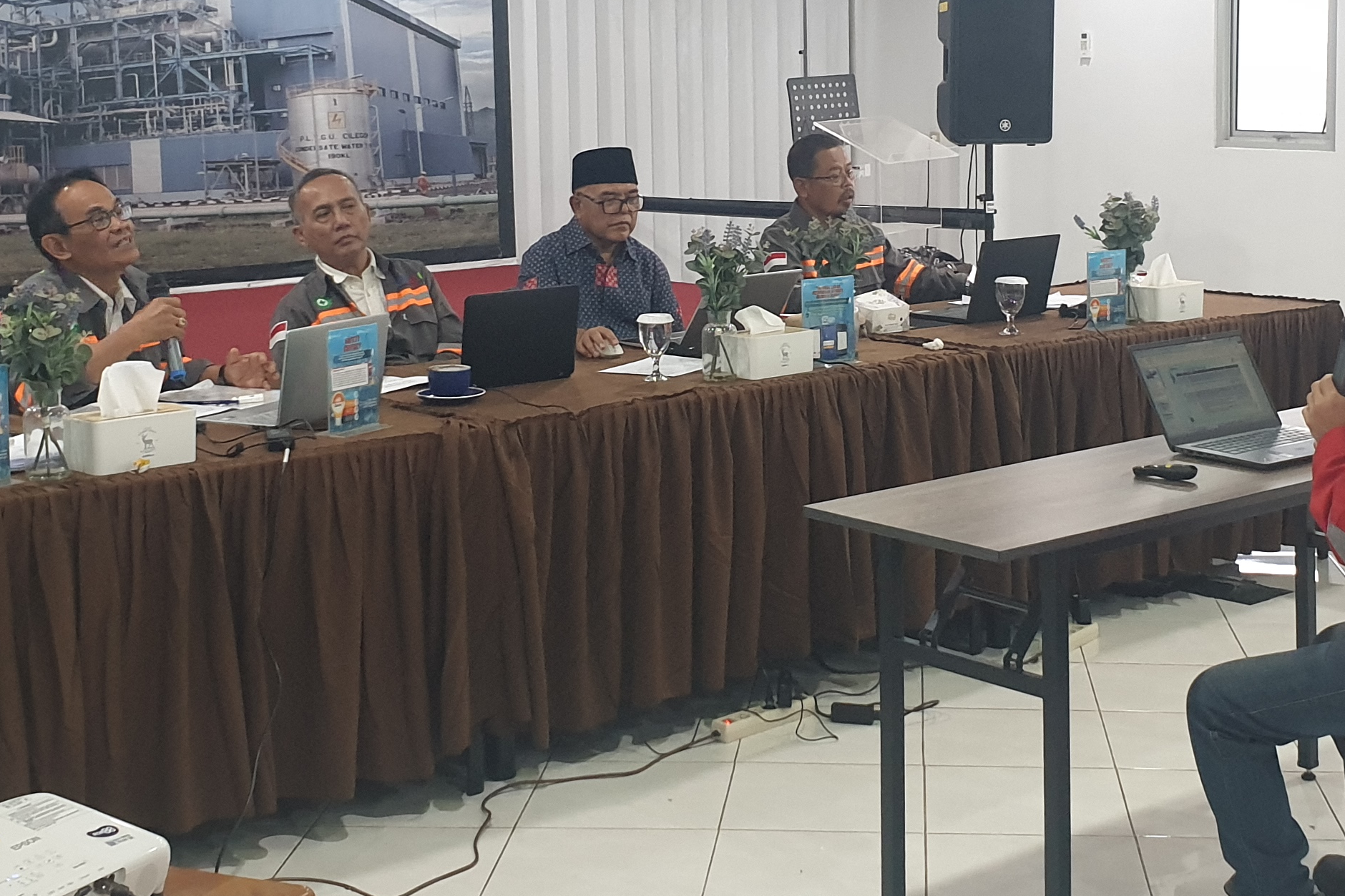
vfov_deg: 23.2
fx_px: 2167
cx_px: 760
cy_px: 255
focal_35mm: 58
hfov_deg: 34.4
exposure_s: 1/50
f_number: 2.4
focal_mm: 4.3
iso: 320
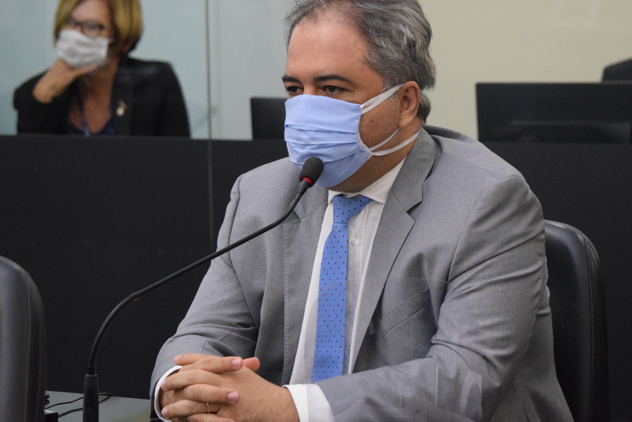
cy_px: 198
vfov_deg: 9.1
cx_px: 351
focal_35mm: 151
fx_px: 2646
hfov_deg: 13.6
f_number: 4.5
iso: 4500
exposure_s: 1/125
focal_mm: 85
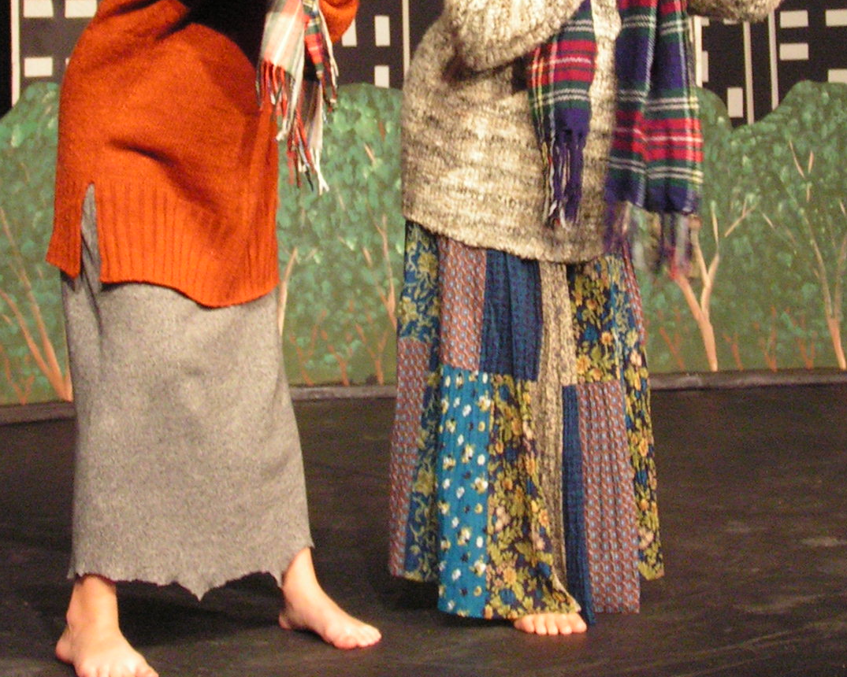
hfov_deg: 19.8
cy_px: 62
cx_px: 478
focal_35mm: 97
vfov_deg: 15.7
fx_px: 2432
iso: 200
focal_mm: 7.8
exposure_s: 1/30
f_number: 2.8
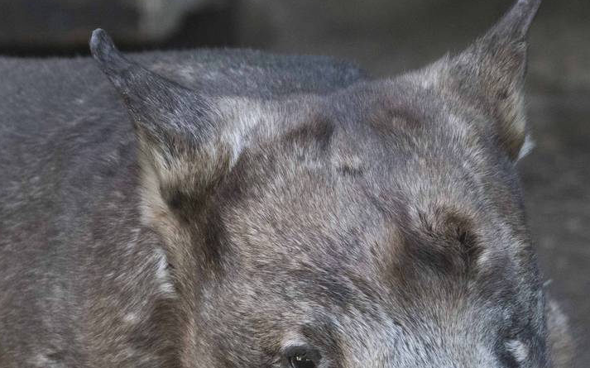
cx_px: 247
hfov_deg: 2.2
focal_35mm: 961
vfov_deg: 1.4
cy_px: 311
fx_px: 15446
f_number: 5.6
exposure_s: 1/250
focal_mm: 280
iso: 1000
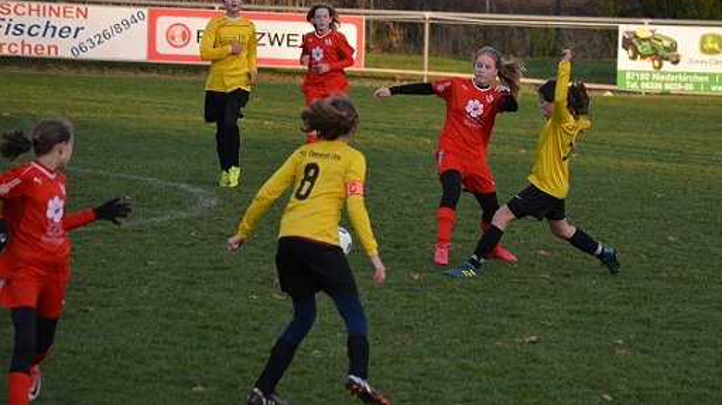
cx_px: 361
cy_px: 213
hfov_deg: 9.8
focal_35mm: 221
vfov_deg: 5.5
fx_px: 4229
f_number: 4.8
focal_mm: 140
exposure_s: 1/1000
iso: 800
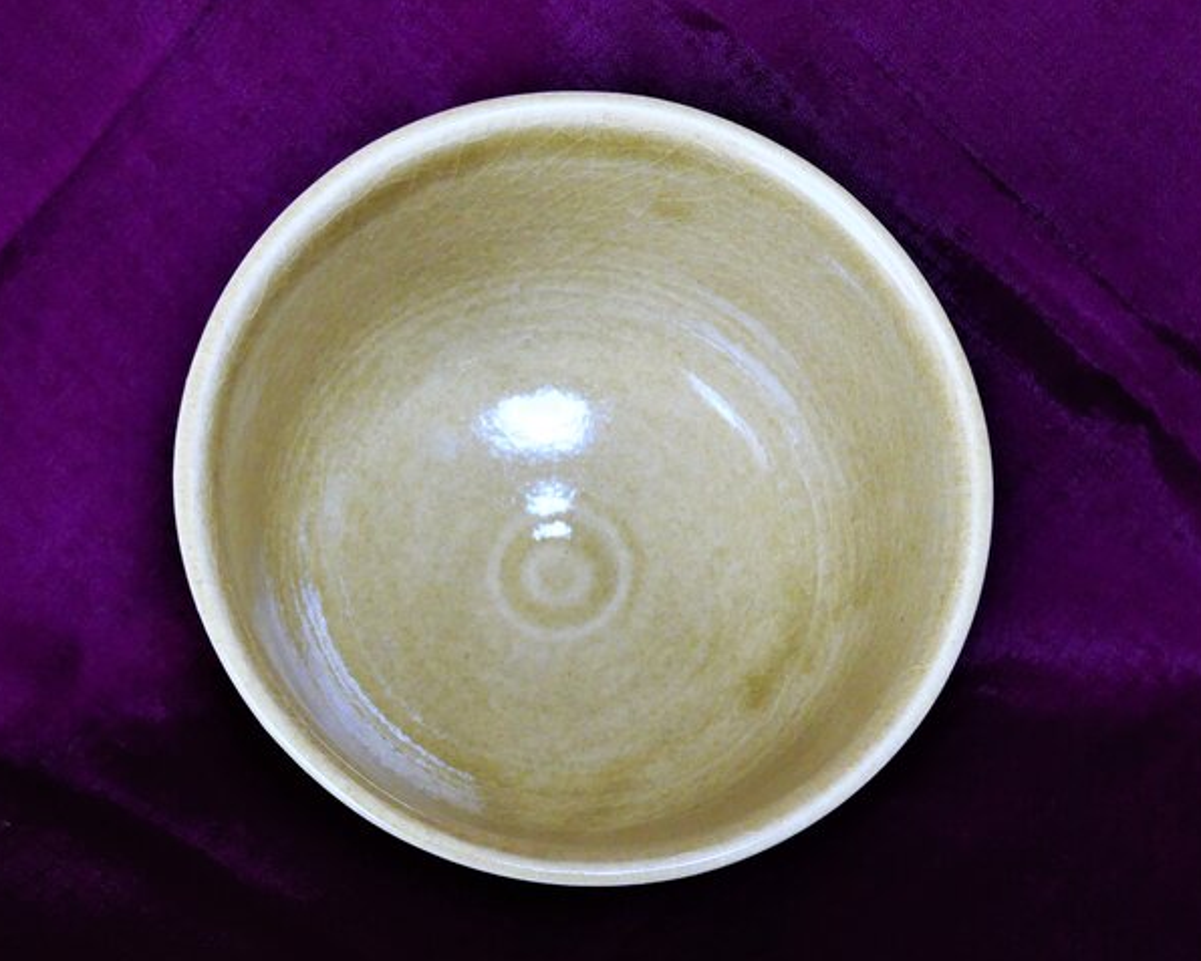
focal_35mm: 65
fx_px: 2311
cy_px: 482
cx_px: 584
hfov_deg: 29.1
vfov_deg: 23.5
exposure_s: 1/60
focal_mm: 22
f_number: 4.8
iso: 1000
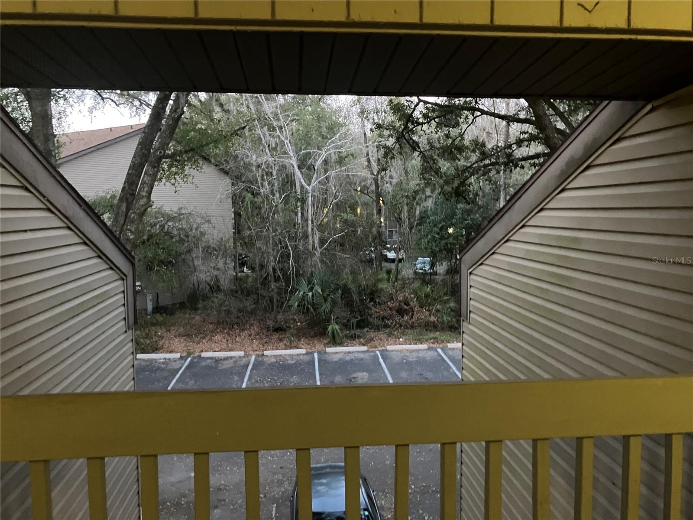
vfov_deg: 49.7
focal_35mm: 28
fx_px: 561
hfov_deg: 63.4
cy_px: 260
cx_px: 346
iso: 640
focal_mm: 3.99
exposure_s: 1/20
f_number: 1.8
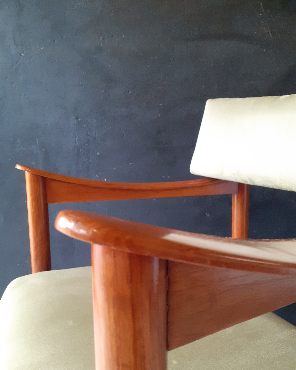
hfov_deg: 50.0
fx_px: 318
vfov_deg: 60.4
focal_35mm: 29
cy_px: 197
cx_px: 145
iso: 250
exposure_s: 1/50
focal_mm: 3.6
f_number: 1.9
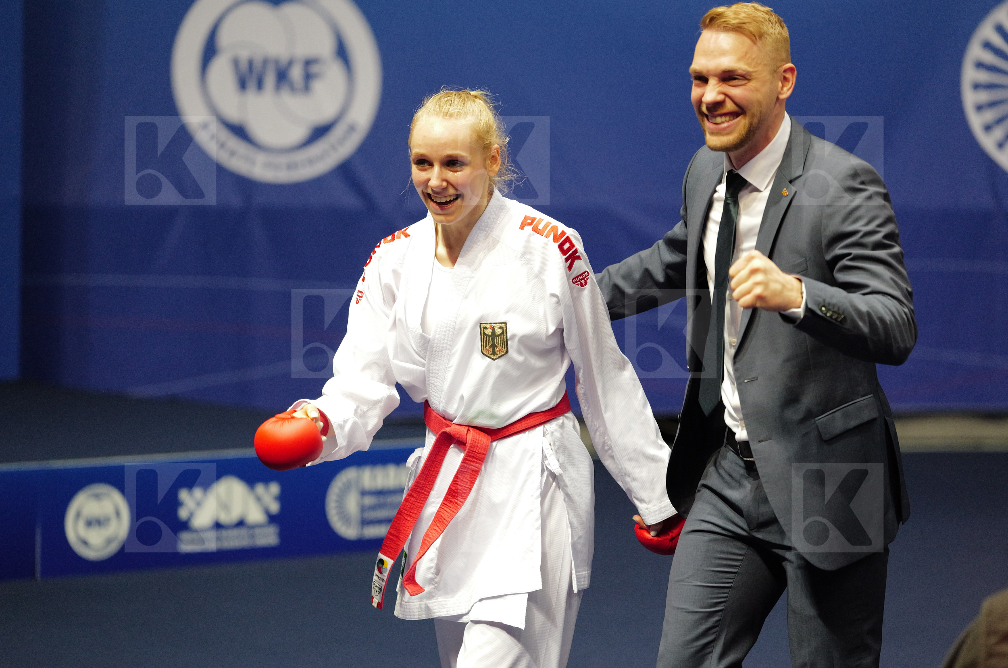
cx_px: 504
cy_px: 334
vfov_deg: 10.9
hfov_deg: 16.4
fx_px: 3494
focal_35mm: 125
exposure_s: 1/1000
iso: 5000
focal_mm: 125
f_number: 2.8
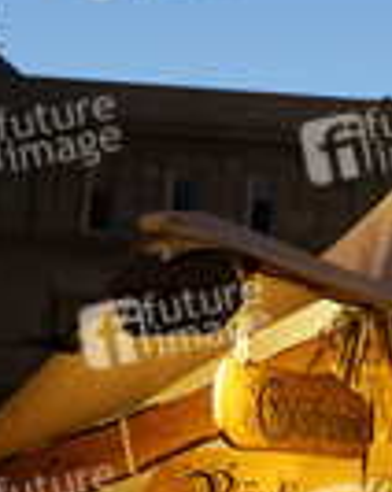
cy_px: 233
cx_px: 815
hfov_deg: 9.9
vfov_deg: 13.5
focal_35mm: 143
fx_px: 2079
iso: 640
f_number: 5.6
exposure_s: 1/20
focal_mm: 45
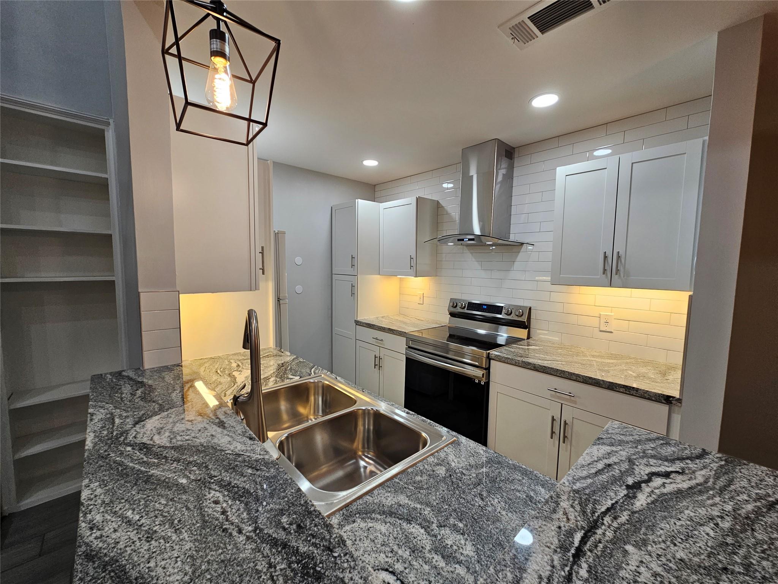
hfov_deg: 106.2
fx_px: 292
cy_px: 292
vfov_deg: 89.9
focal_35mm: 13
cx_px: 389
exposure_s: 1/60
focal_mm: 2.2
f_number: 2.2
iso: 80
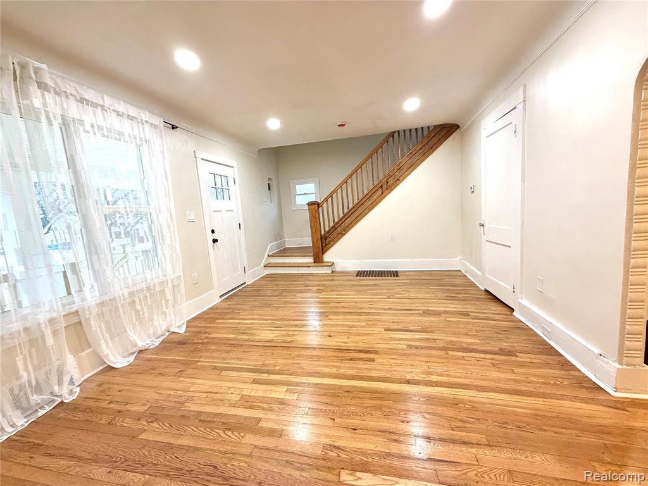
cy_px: 243
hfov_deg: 102.1
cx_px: 324
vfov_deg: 85.7
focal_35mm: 14
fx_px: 262
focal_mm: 2.22
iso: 250
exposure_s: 1/120
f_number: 2.2
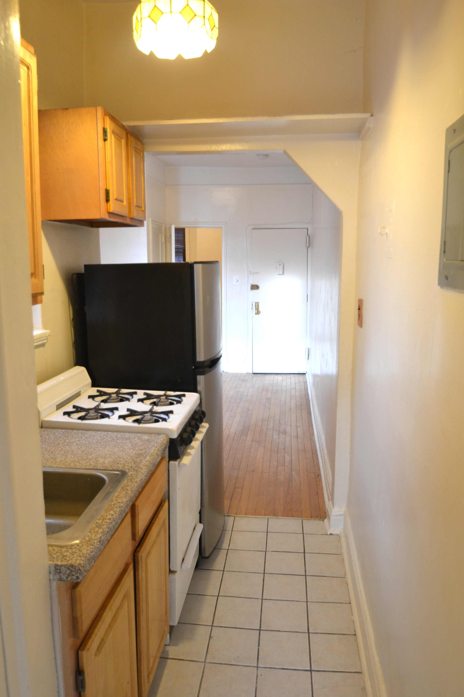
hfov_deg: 50.4
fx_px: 493
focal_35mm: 26
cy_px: 348
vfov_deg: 70.4
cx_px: 232
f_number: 4.2
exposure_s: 1/25
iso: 800
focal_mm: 17
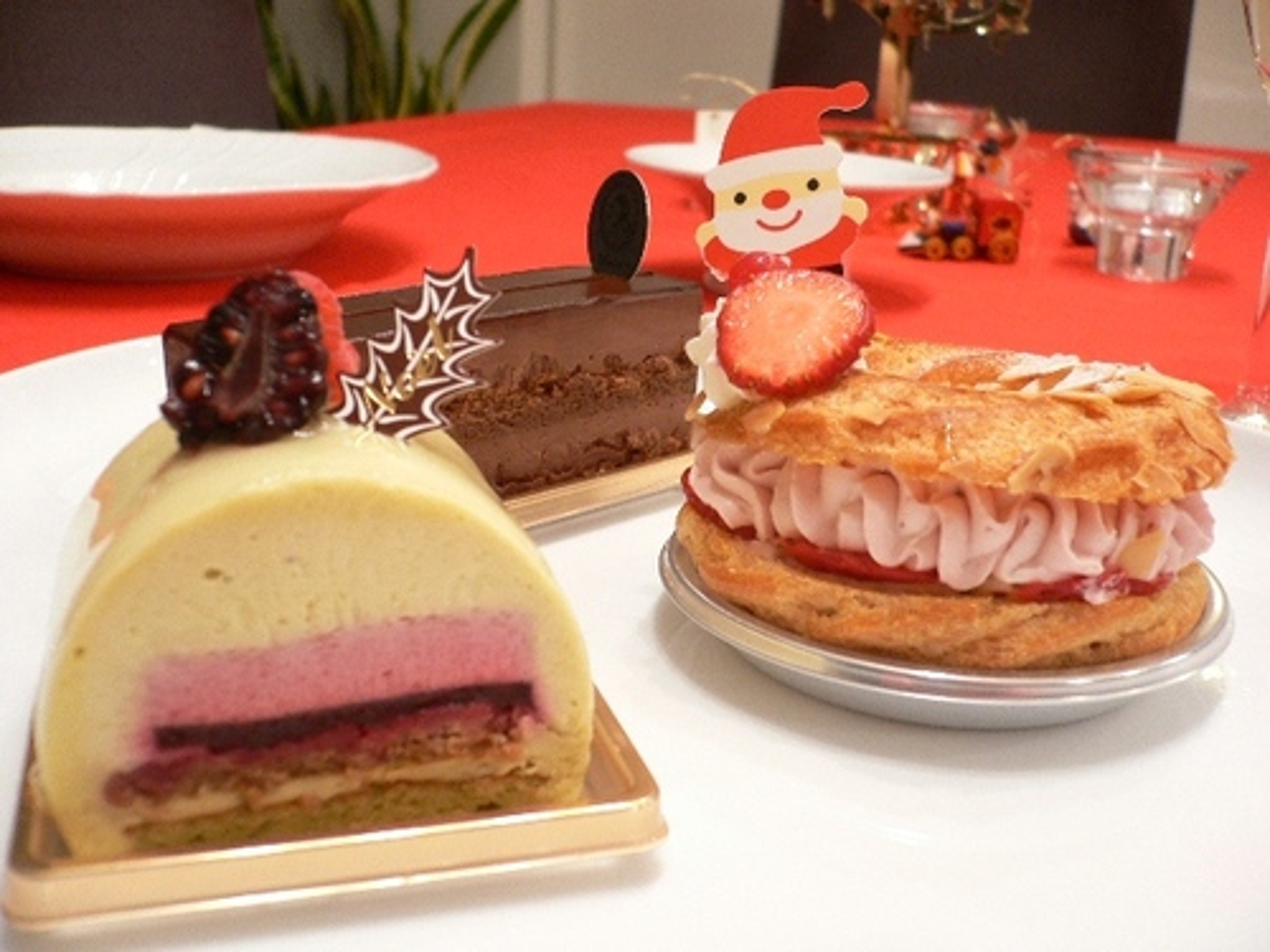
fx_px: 1284
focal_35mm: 35
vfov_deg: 40.7
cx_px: 635
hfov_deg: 52.6
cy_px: 476
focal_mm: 5.8
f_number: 2.8
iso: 150
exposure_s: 1/8
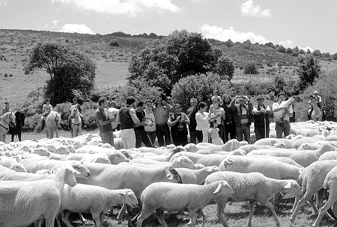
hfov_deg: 46.3
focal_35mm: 42
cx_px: 168
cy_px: 114
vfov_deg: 32.1
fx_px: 394
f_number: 7.1
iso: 100
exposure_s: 1/200
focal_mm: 28
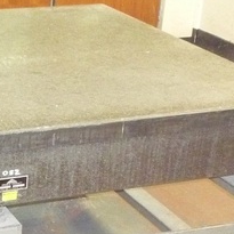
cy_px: 148
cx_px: -50
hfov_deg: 16.3
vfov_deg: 17.0
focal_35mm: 102
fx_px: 780
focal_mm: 4.5
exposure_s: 1/30
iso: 1000
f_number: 2.8
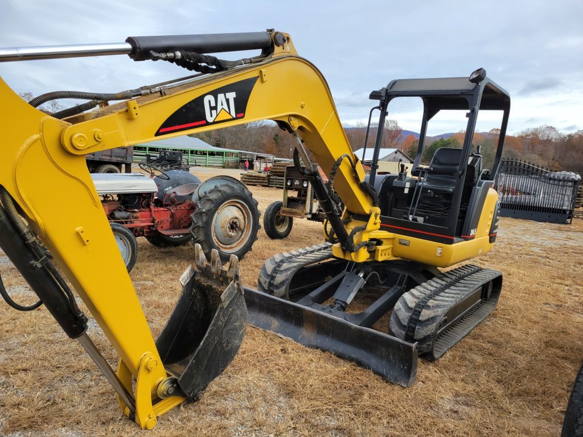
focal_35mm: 26
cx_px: 292
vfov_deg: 53.1
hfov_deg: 67.3
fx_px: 438
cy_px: 218
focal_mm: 5.4
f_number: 1.8
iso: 40
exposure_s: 1/1286
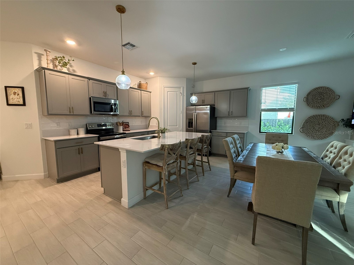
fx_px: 143
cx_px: 177
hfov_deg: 102.1
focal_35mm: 14
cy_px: 132
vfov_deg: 85.7
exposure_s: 1/120
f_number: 2.2
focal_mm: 2.22
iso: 500
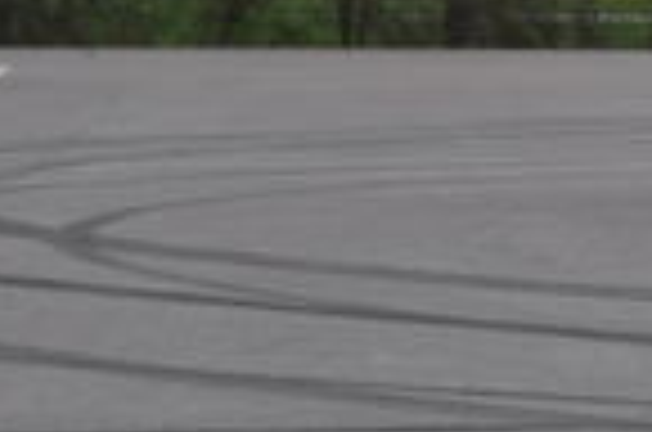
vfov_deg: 4.1
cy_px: 115
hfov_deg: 6.1
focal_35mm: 331
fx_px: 5982
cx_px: 1313
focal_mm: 50
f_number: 5.6
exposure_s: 1/125
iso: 400
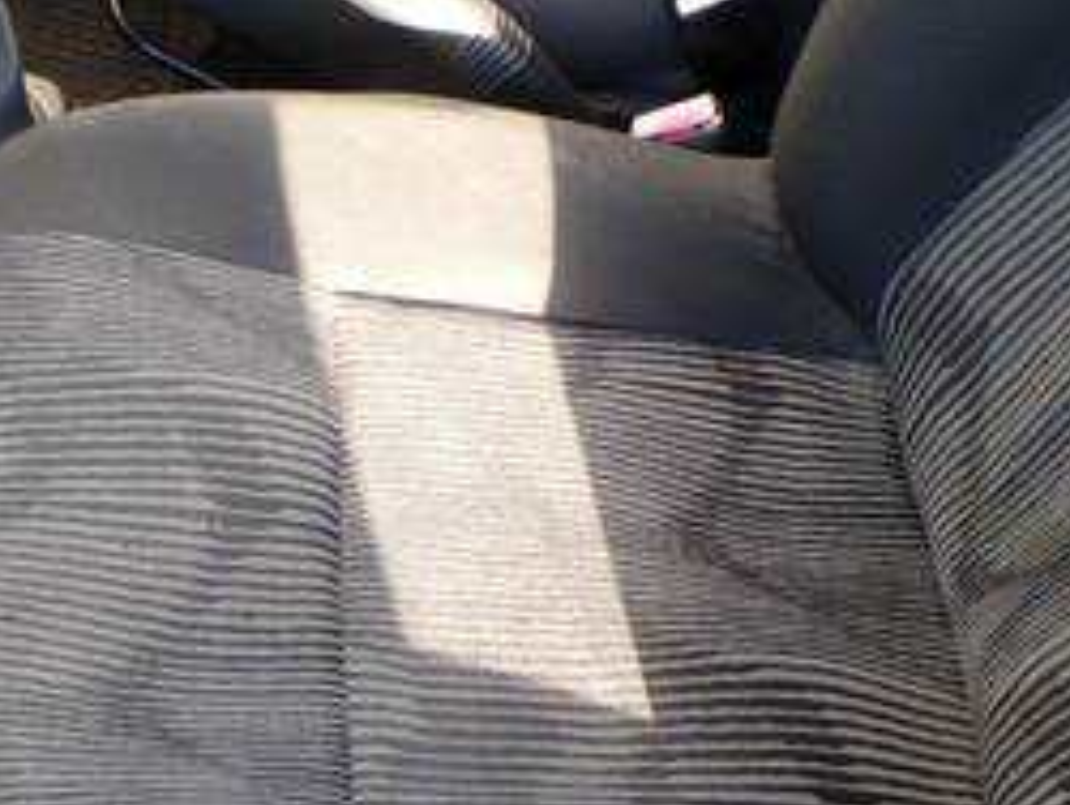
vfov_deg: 30.4
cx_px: 437
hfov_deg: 41.0
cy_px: 694
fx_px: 1423
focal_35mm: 46
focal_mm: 4.3
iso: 133
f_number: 3
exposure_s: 1/34
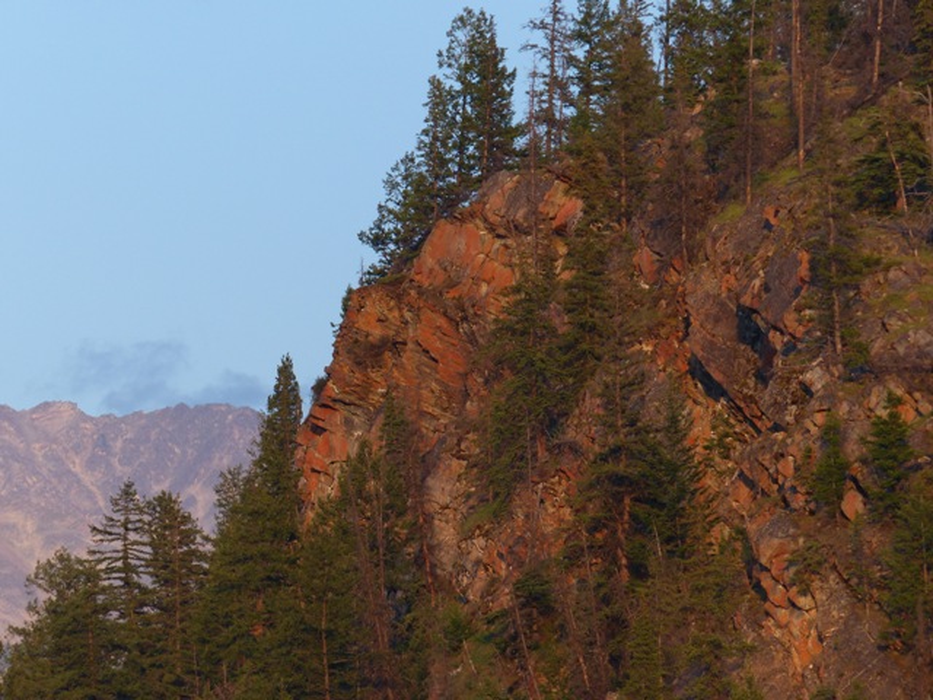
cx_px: 466
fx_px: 10943
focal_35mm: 406
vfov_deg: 3.7
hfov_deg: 4.9
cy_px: 350
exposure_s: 1/160
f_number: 4
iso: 100
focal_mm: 73
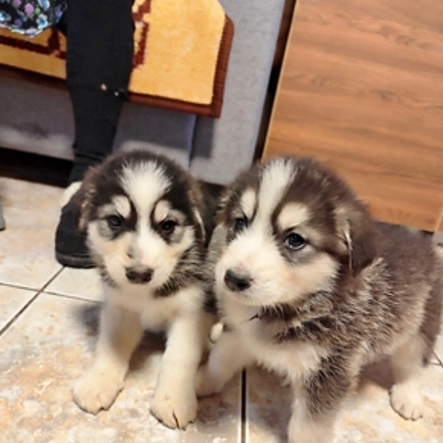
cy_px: 286
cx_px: 220
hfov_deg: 57.3
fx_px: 405
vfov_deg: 56.4
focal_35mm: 28
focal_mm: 6.19
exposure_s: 1/25
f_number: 1.65
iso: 1600
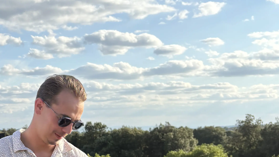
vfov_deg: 15.5
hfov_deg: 26.5
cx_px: 4
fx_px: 562
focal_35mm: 76
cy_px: 172
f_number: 1.6
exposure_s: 1/2710
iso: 50
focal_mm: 5.96
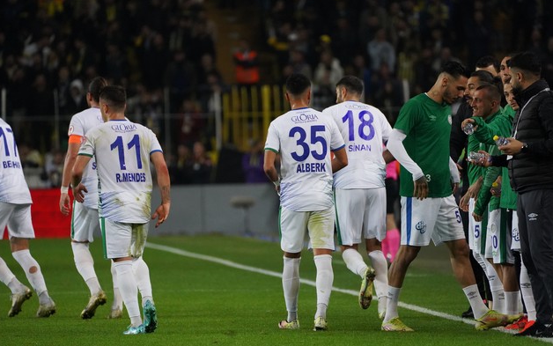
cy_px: 183
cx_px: 278
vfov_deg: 3.0
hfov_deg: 4.8
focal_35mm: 435
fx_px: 6558
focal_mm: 400
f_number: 5.6
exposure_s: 1/2000
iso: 8000
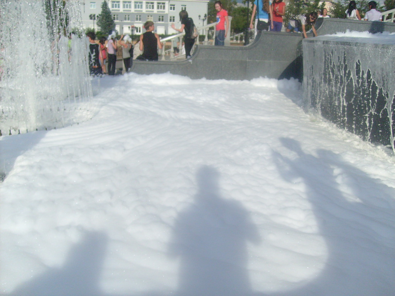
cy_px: 148
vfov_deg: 40.7
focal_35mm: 35
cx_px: 198
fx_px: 399
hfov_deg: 52.6
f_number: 7.1
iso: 80
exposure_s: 1/750
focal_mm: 5.8
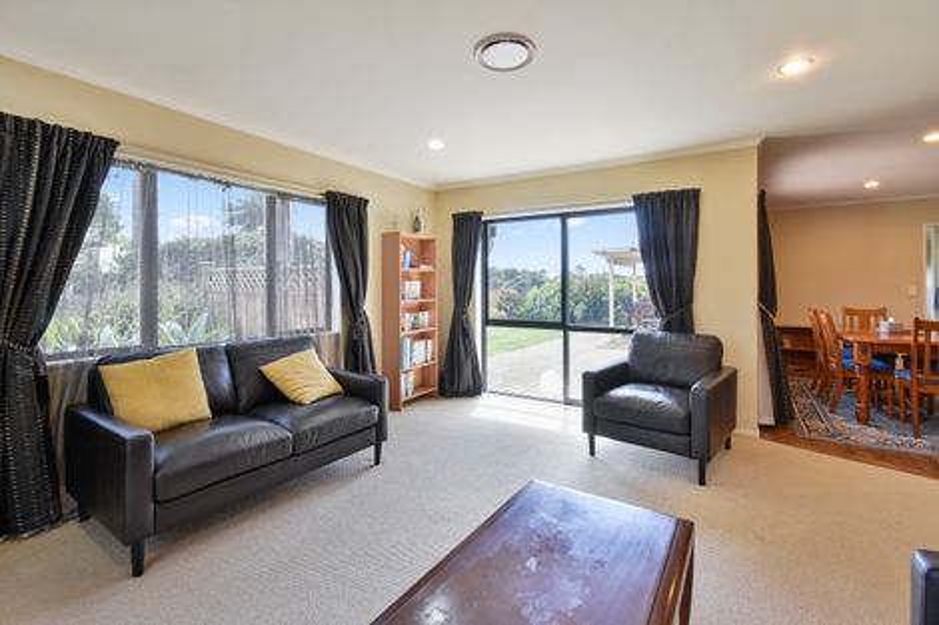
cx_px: 470
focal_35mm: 15
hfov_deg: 100.4
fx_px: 391
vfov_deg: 77.3
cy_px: 312
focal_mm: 10
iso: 500
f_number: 10
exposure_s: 1/8
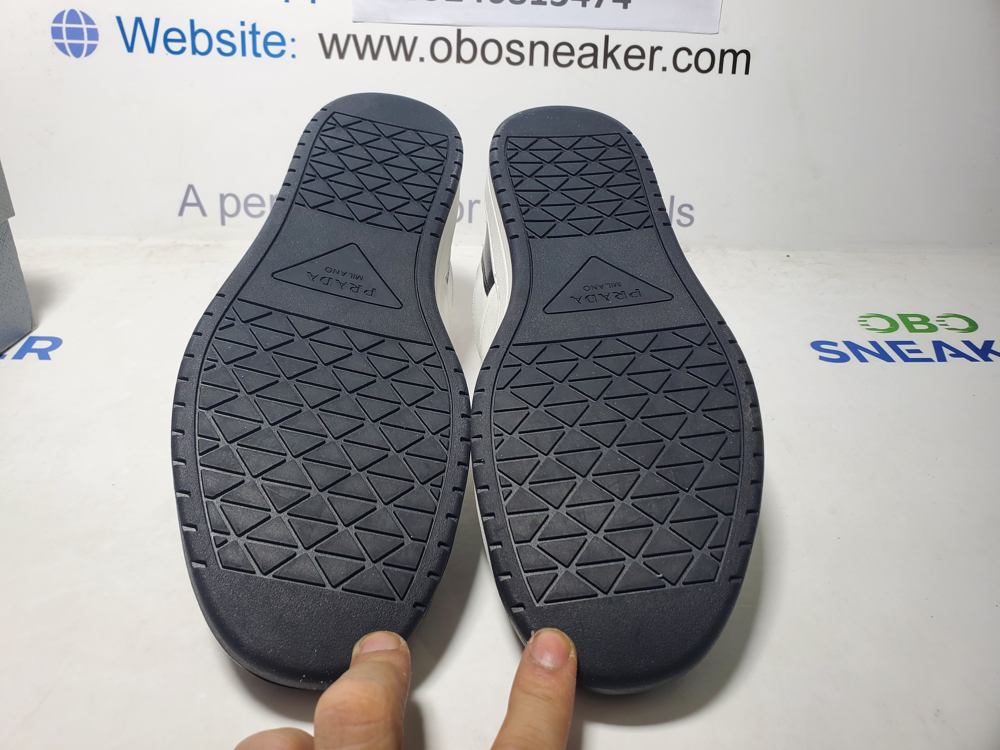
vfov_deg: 53.1
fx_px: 751
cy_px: 375
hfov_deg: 67.3
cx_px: 500
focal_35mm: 26
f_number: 2.4
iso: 50
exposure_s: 1/147
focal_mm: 4.3
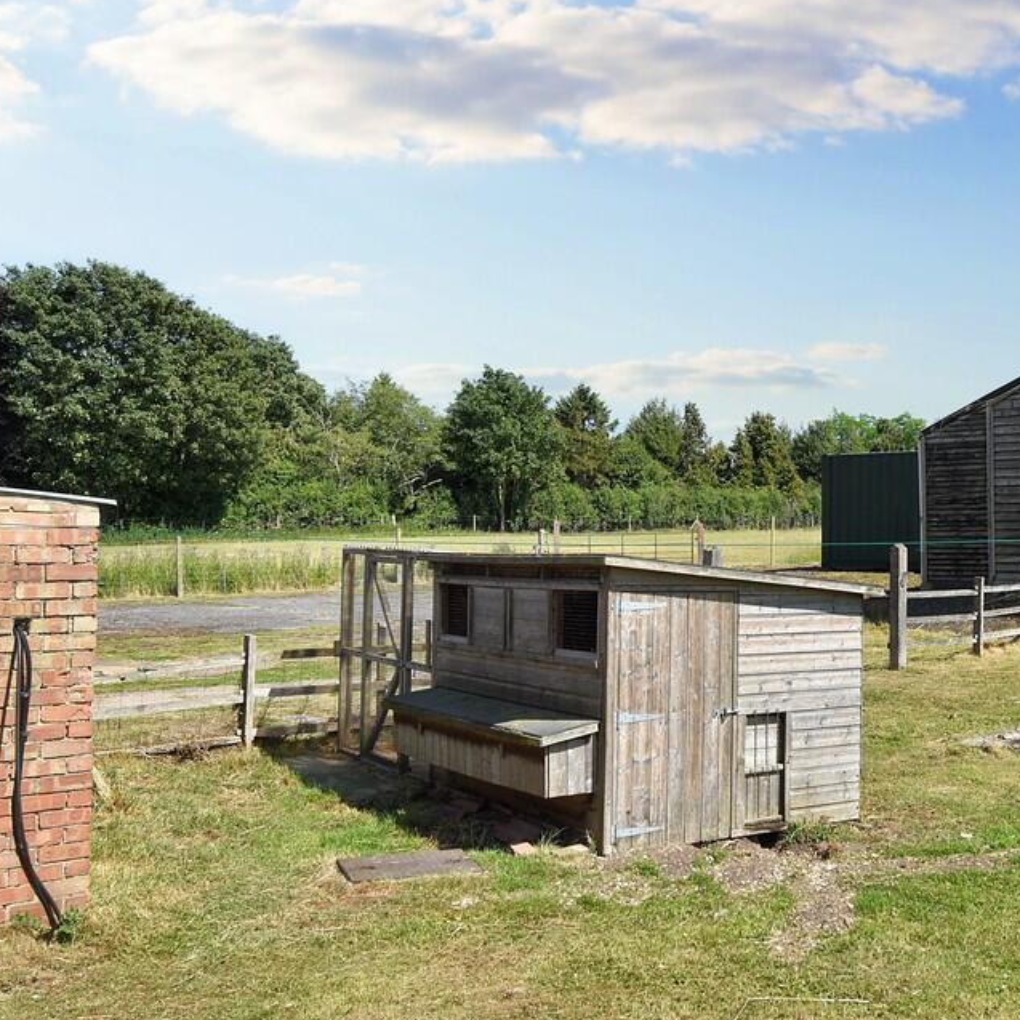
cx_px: 745
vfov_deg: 40.9
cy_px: 500
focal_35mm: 41
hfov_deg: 40.0
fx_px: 1367
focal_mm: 20
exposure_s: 1/250
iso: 100
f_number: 8
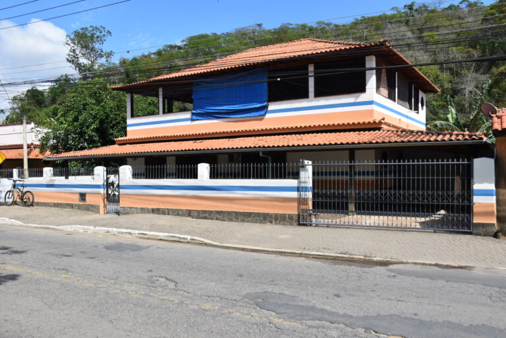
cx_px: 253
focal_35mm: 30
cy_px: 169
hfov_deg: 61.9
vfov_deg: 43.6
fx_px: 422
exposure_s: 1/250
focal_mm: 20
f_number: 8
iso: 100
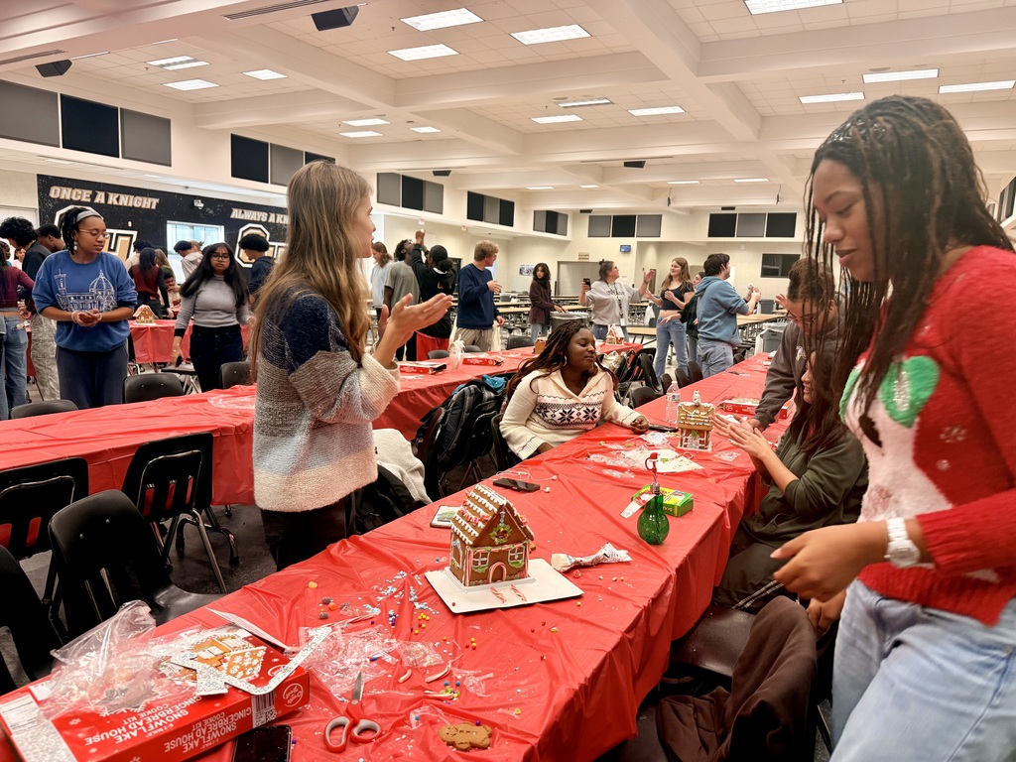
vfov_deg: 56.8
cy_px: 381
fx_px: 704
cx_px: 508
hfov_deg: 71.6
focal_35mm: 24
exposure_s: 1/60
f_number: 1.78
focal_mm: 6.76
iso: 125
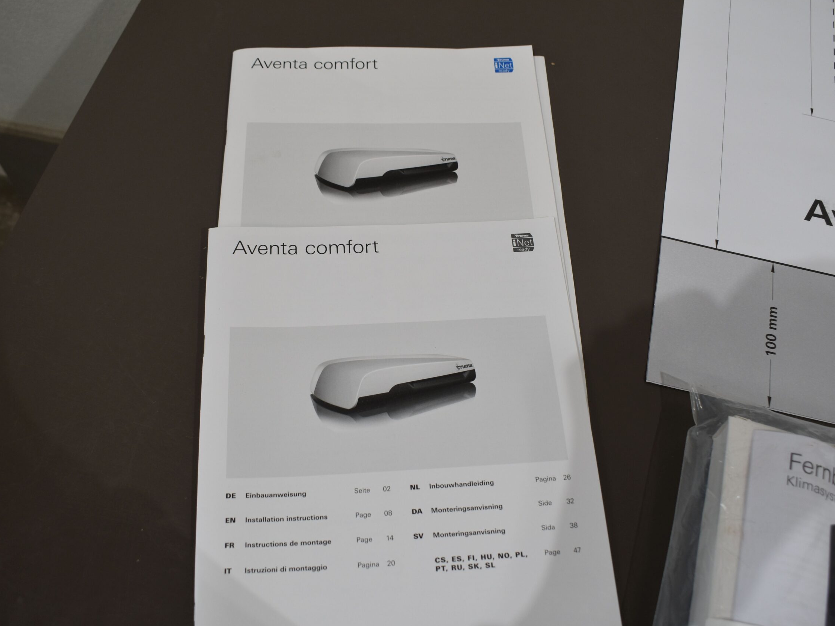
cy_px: 313
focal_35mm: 35
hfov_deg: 53.2
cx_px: 412
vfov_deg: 41.2
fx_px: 833
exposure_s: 1/125
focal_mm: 21
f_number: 5.6
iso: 280
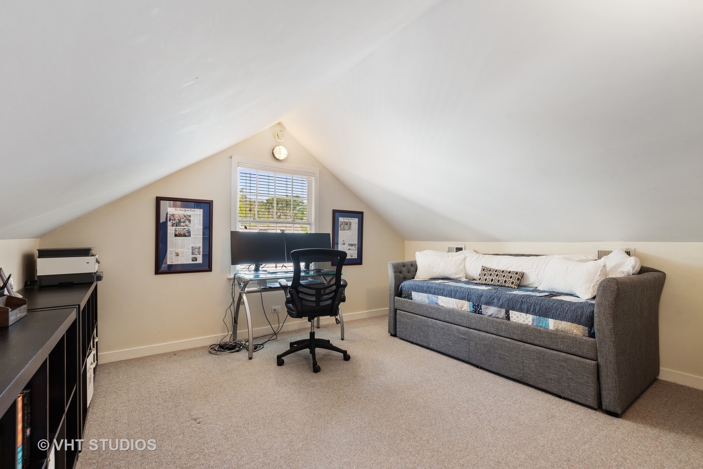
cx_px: 352
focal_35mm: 16
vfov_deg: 73.8
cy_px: 234
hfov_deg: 96.7
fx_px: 313
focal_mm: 16
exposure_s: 1/1.25
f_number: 9
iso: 200
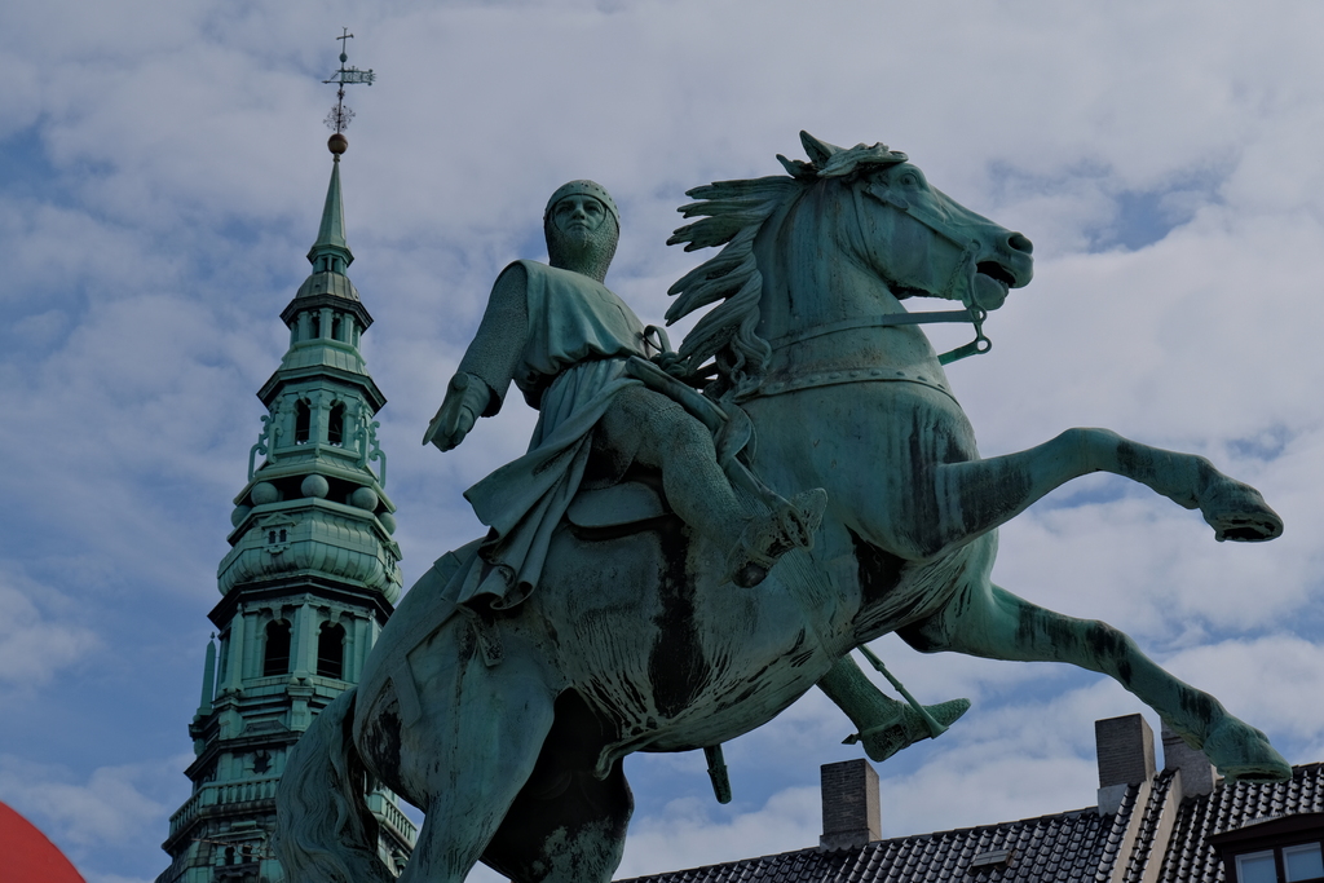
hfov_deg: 27.0
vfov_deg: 18.2
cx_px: 662
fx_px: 2759
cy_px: 442
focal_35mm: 75
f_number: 5
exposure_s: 1/1400
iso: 160
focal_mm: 50.3
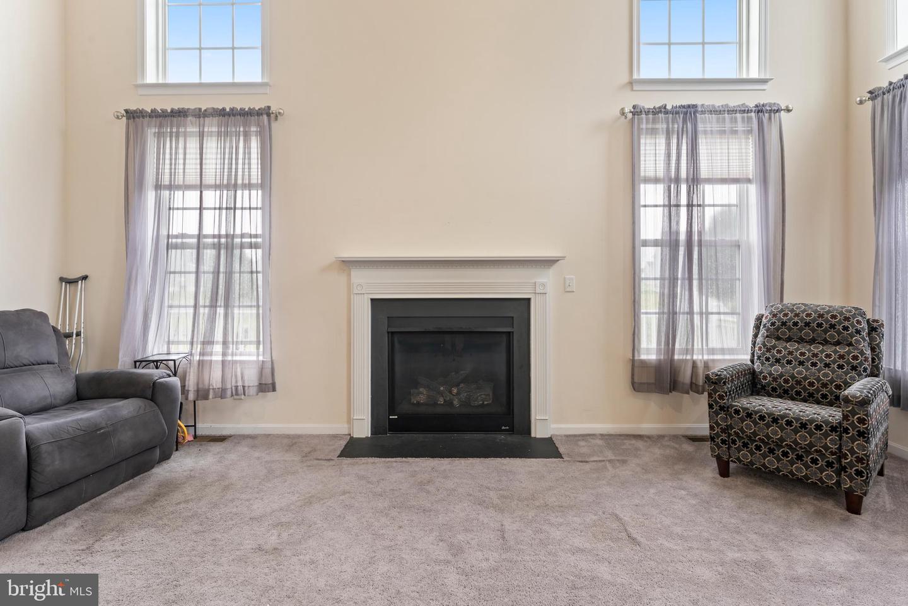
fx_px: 454
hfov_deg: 90.0
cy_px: 303
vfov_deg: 67.4
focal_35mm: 18
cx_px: 454
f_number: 9
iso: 400
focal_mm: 18
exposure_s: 1/3
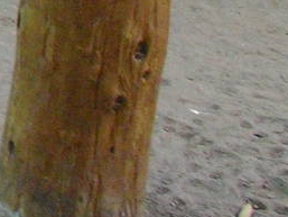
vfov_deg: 6.1
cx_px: -549
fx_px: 1865
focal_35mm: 224
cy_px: -442
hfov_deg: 7.8
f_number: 3.1
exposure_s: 1/60
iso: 400
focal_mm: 6.3
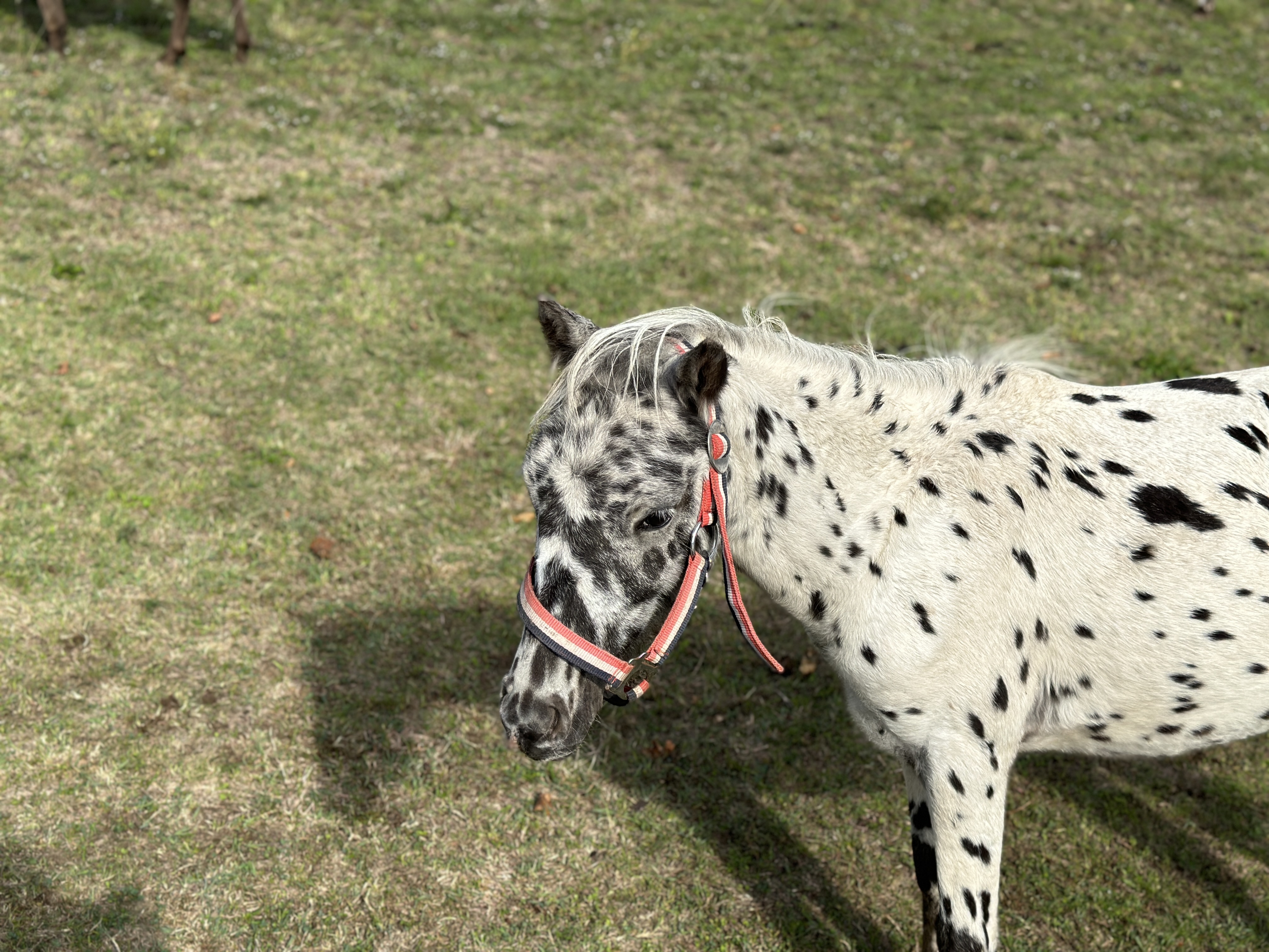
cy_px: 476
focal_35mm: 48
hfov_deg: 39.7
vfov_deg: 30.3
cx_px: 634
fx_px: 1760
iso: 80
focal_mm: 6.86
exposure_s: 1/5000
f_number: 1.78
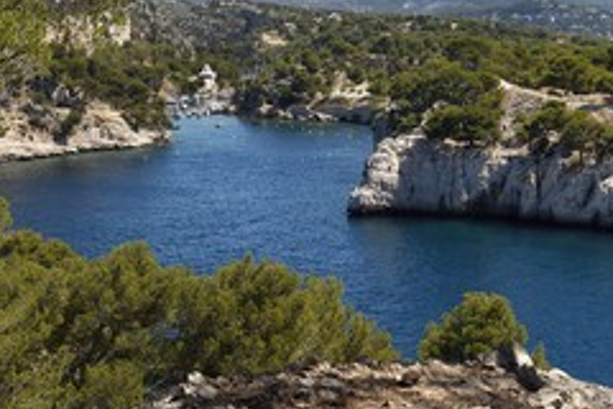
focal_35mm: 70
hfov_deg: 28.8
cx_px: 340
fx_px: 1192
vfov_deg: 19.4
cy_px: 146
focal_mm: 40
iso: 200
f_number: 11
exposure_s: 1/250
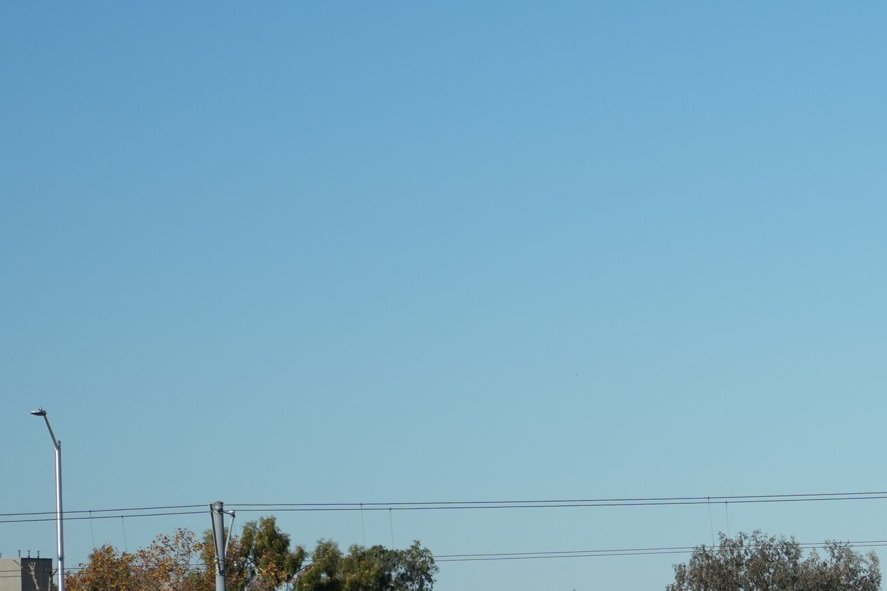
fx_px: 6554
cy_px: 678
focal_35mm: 266
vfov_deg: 5.2
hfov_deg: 7.6
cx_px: 1178
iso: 250
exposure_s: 1/1600
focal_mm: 81
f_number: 6.3
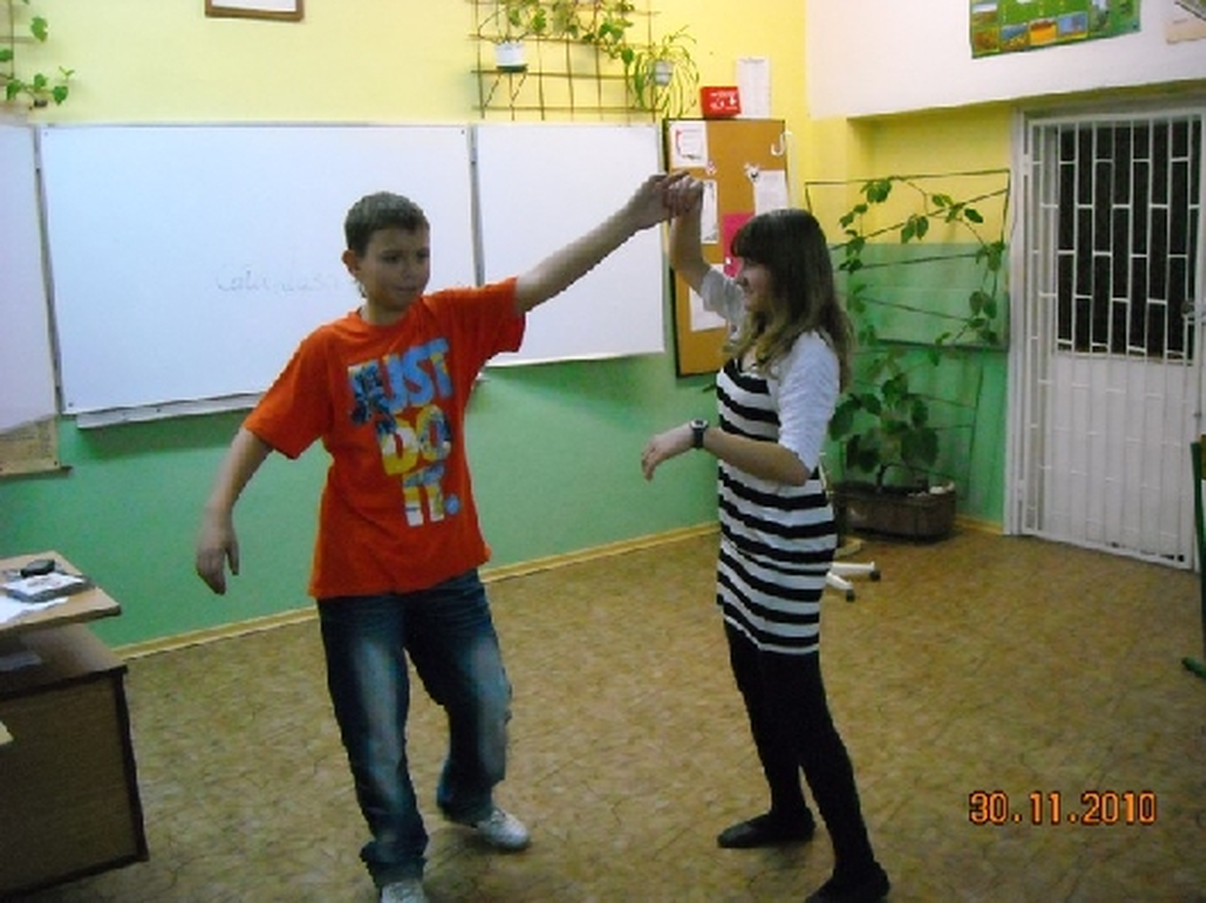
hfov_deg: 52.6
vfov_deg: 40.7
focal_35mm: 35
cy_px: 452
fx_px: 1219
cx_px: 603
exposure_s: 1/84
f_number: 2.8
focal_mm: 5.7
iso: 800
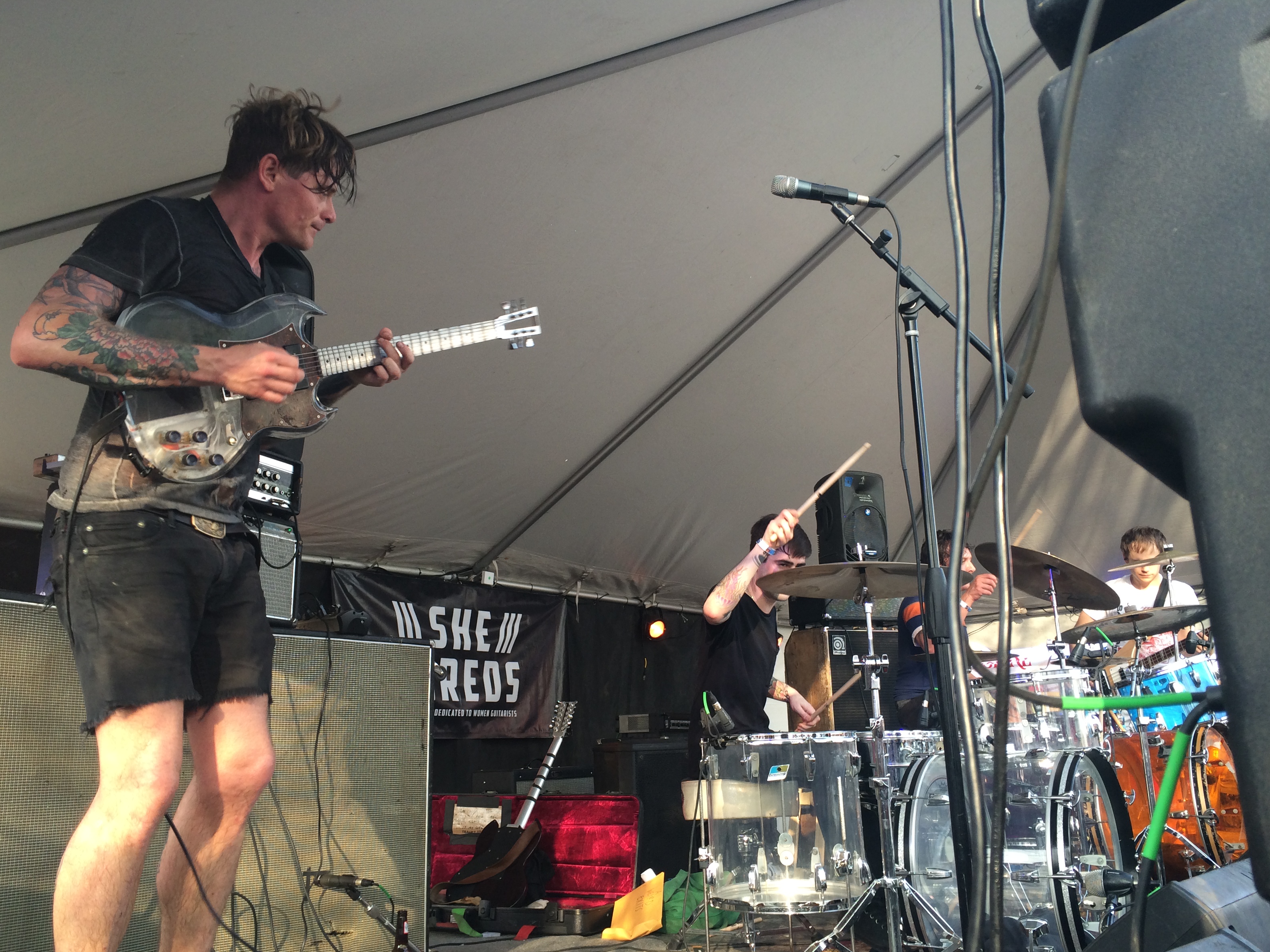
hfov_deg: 58.4
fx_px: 1137
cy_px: 484
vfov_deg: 45.4
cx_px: 629
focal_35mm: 31
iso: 40
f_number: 2.2
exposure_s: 1/120
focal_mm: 4.12
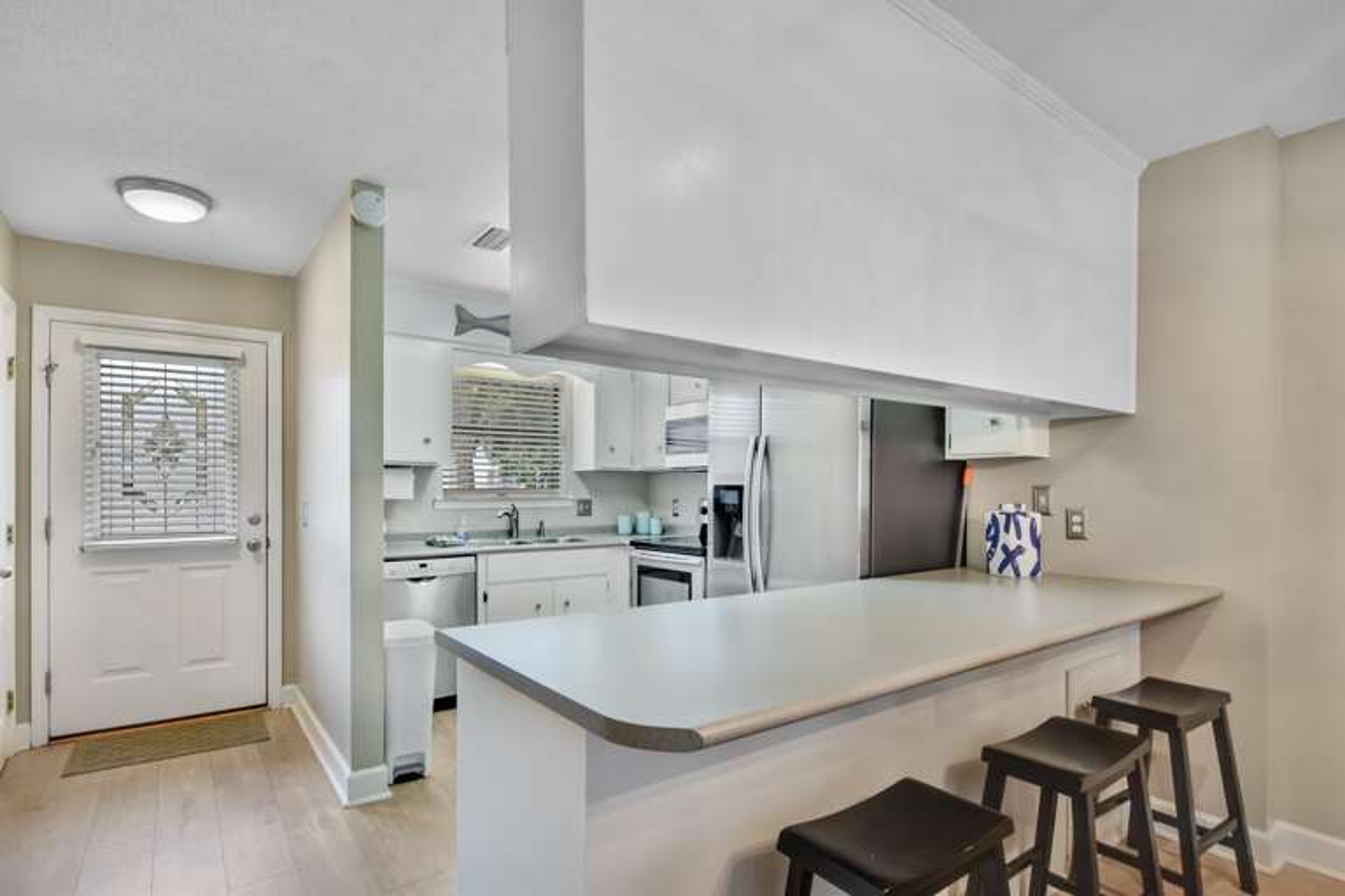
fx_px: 672
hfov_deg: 90.0
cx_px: 672
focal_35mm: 18
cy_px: 448
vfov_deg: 67.4
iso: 400
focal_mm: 12
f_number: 8
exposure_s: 1/6
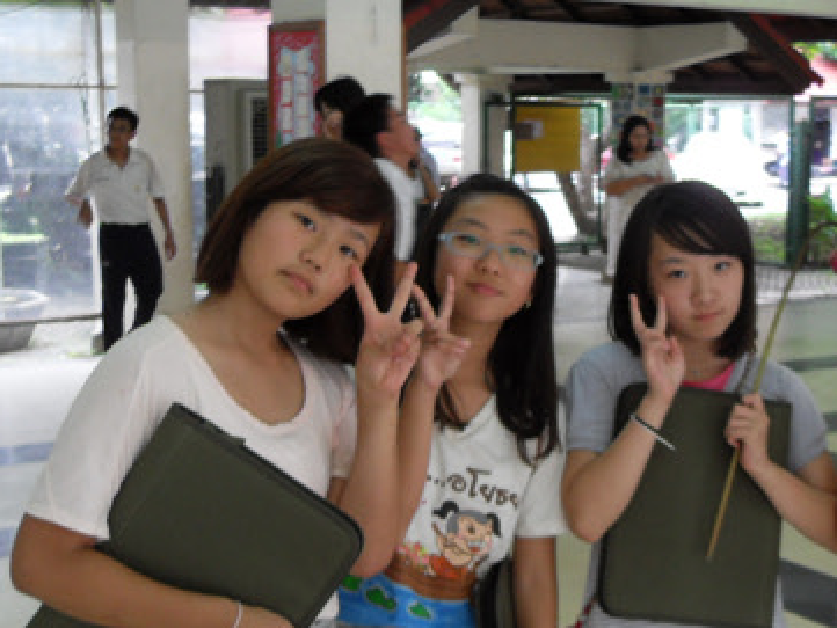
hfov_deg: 30.5
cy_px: 436
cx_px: 665
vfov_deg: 23.5
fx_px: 1500
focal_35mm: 62
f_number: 2.8
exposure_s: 1/45
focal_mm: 6
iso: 120
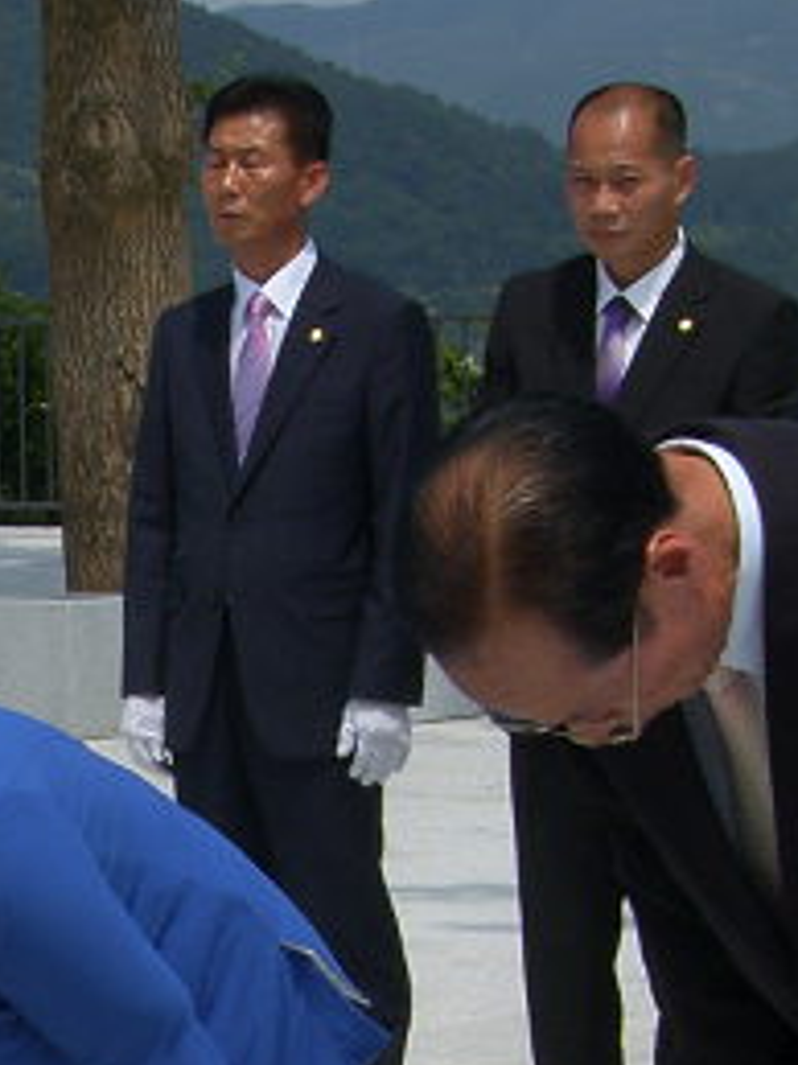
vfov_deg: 12.4
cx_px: -82
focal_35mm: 158
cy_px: 1016
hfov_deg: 9.3
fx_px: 4860
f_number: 7.1
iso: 50
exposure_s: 1/400
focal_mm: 10.3
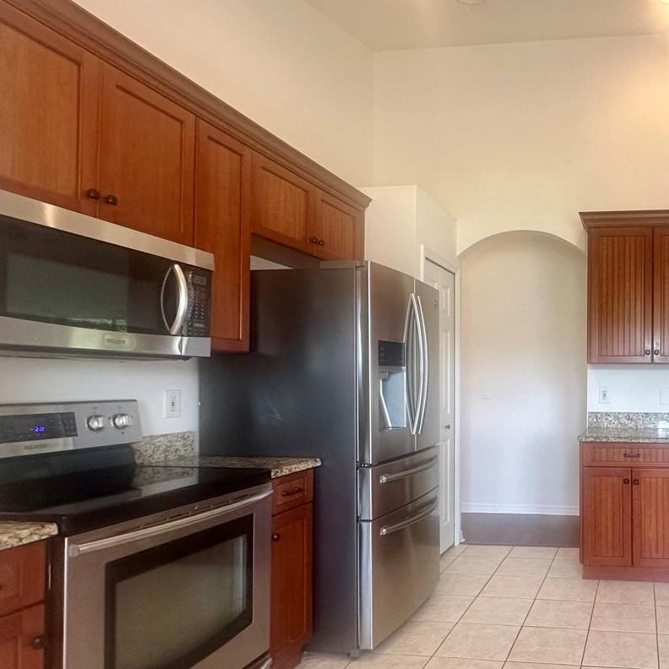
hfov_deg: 55.9
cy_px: 378
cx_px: 581
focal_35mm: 25
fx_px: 547
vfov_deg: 62.7
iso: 160
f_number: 2.2
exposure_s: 1/120
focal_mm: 2.22
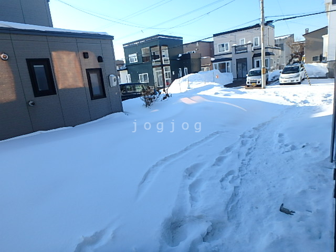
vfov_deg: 63.4
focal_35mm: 21
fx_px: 204
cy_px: 126
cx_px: 168
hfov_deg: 79.0
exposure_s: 1/640
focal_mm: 3.7
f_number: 3.5
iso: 125
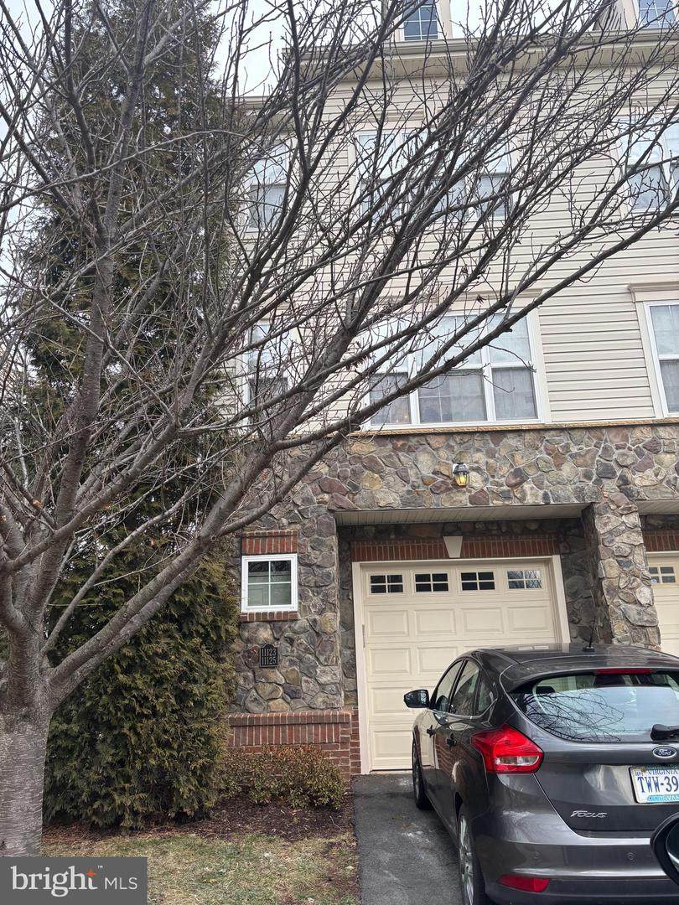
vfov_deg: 67.3
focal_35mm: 26
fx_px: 680
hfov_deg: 53.1
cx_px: 340
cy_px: 452
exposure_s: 1/722
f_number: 1.6
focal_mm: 5.96
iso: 50
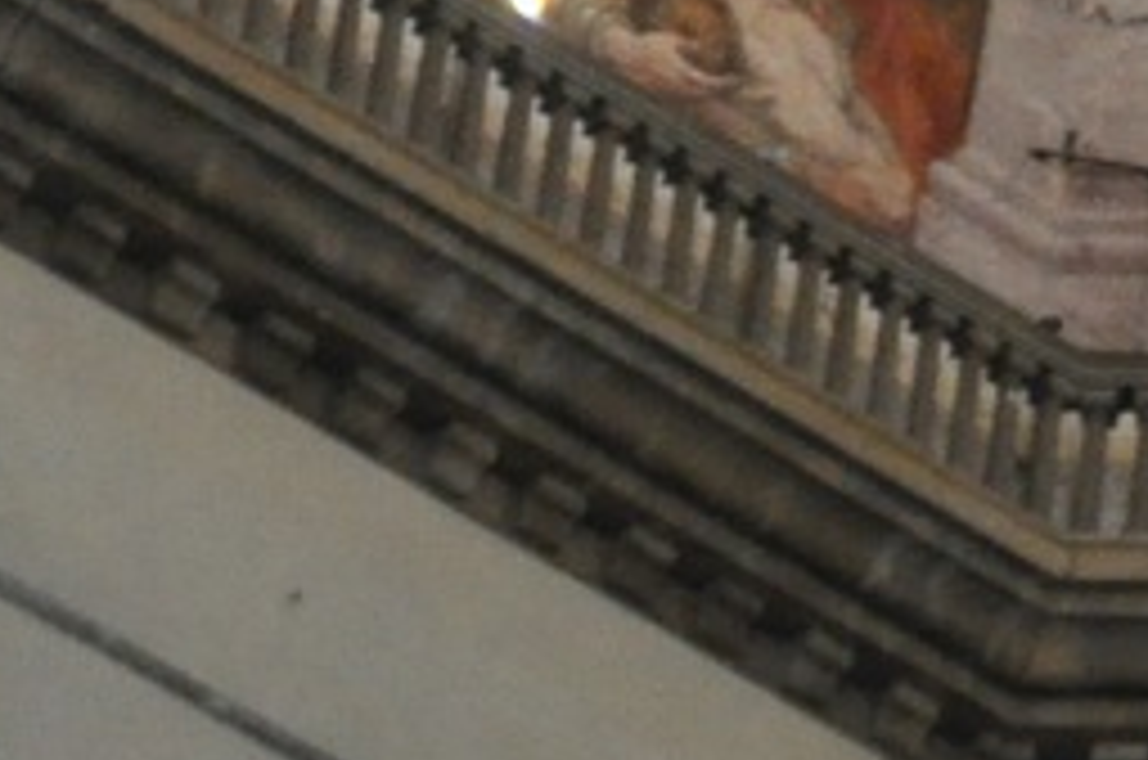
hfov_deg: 3.8
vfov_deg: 2.5
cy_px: -1610
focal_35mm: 530
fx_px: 16869
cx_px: 2733
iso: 1400
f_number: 3.2
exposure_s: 1/30
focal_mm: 50
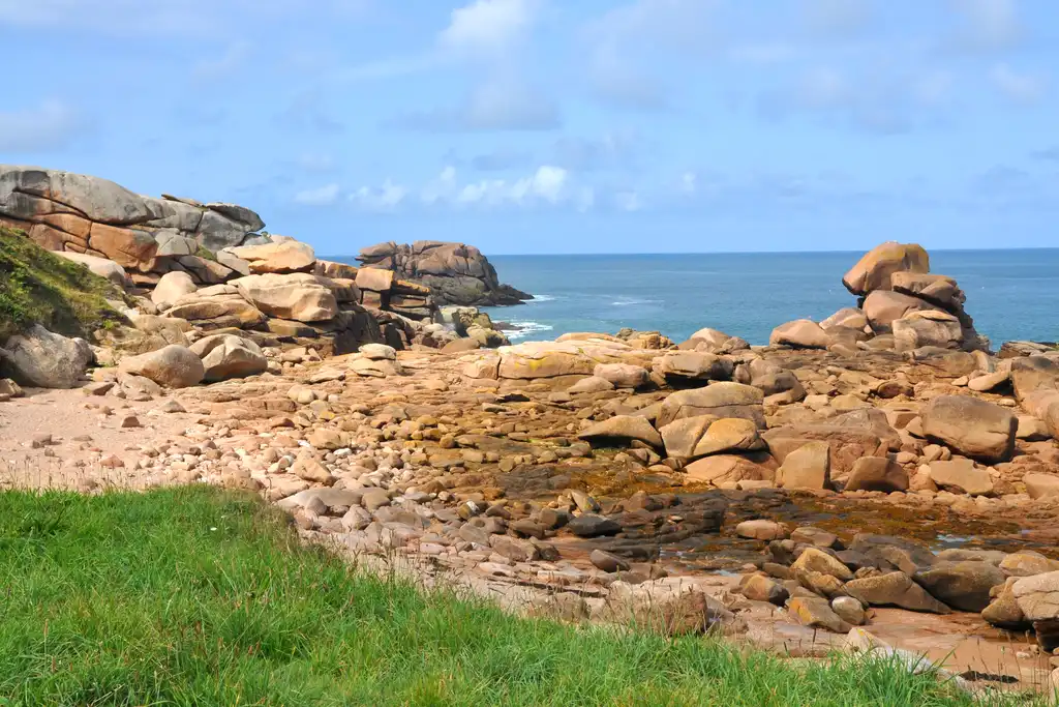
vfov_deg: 28.1
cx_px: 530
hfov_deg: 41.1
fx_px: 1412
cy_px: 354
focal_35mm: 48
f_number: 14
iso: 200
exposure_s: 1/200
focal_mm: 32
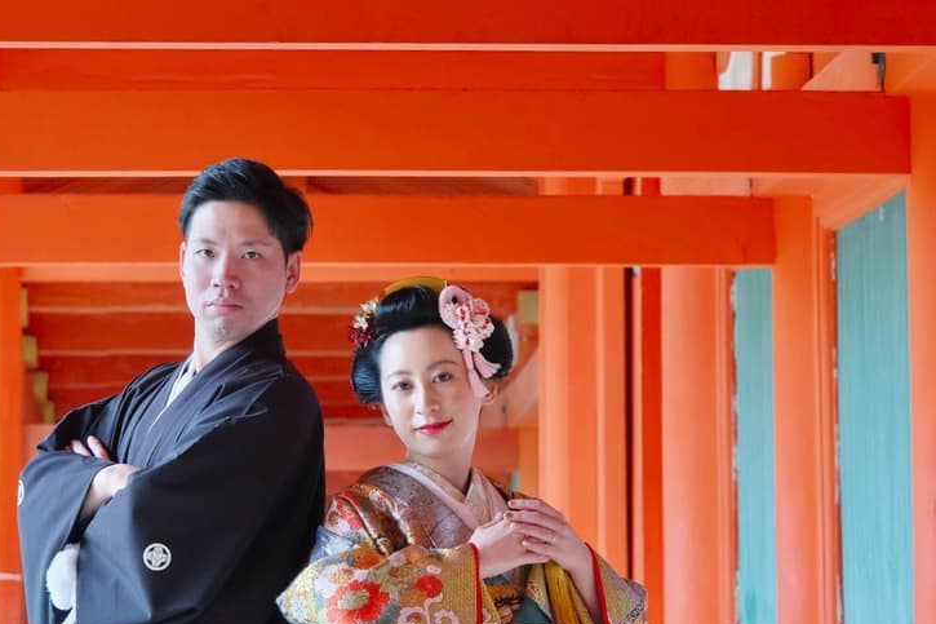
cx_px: 325
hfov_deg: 11.3
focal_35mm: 182
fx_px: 4731
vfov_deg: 7.5
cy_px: 318
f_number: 5.6
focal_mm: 80
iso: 1600
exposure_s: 1/100
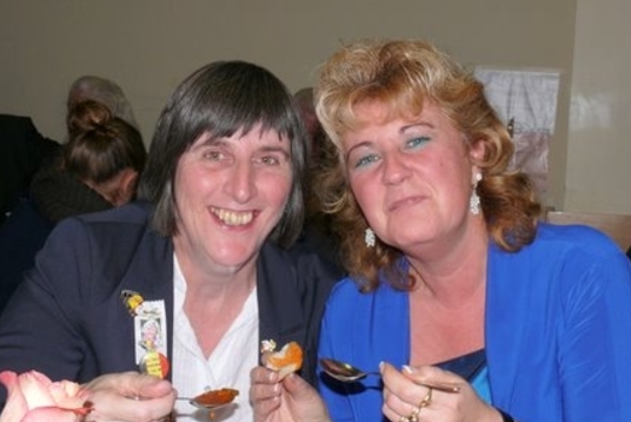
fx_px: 1000
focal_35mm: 57
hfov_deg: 35.0
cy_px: 243
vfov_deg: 23.8
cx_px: 285
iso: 100
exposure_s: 1/60
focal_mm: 10.4
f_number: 7.1
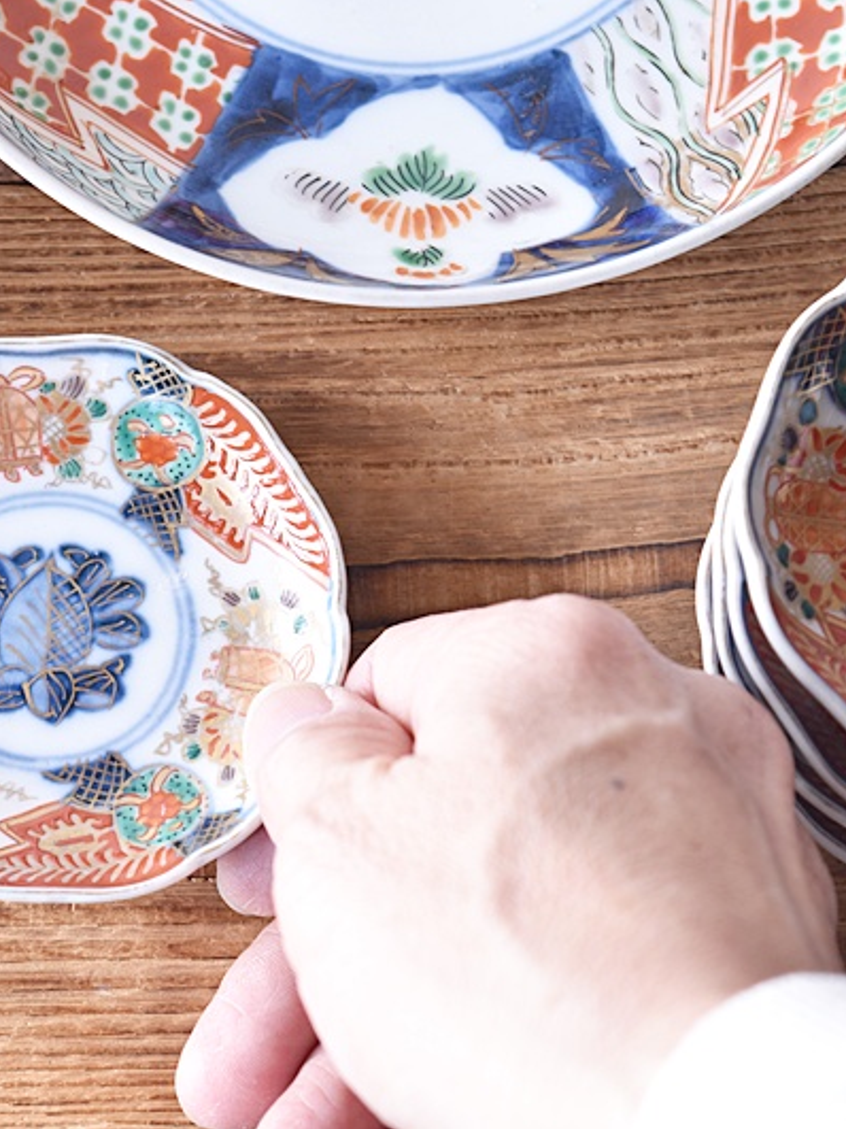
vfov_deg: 17.4
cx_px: 47
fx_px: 3684
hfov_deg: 13.0
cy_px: 564
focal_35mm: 113
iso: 200
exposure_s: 1/2
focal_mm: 52
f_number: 5.6
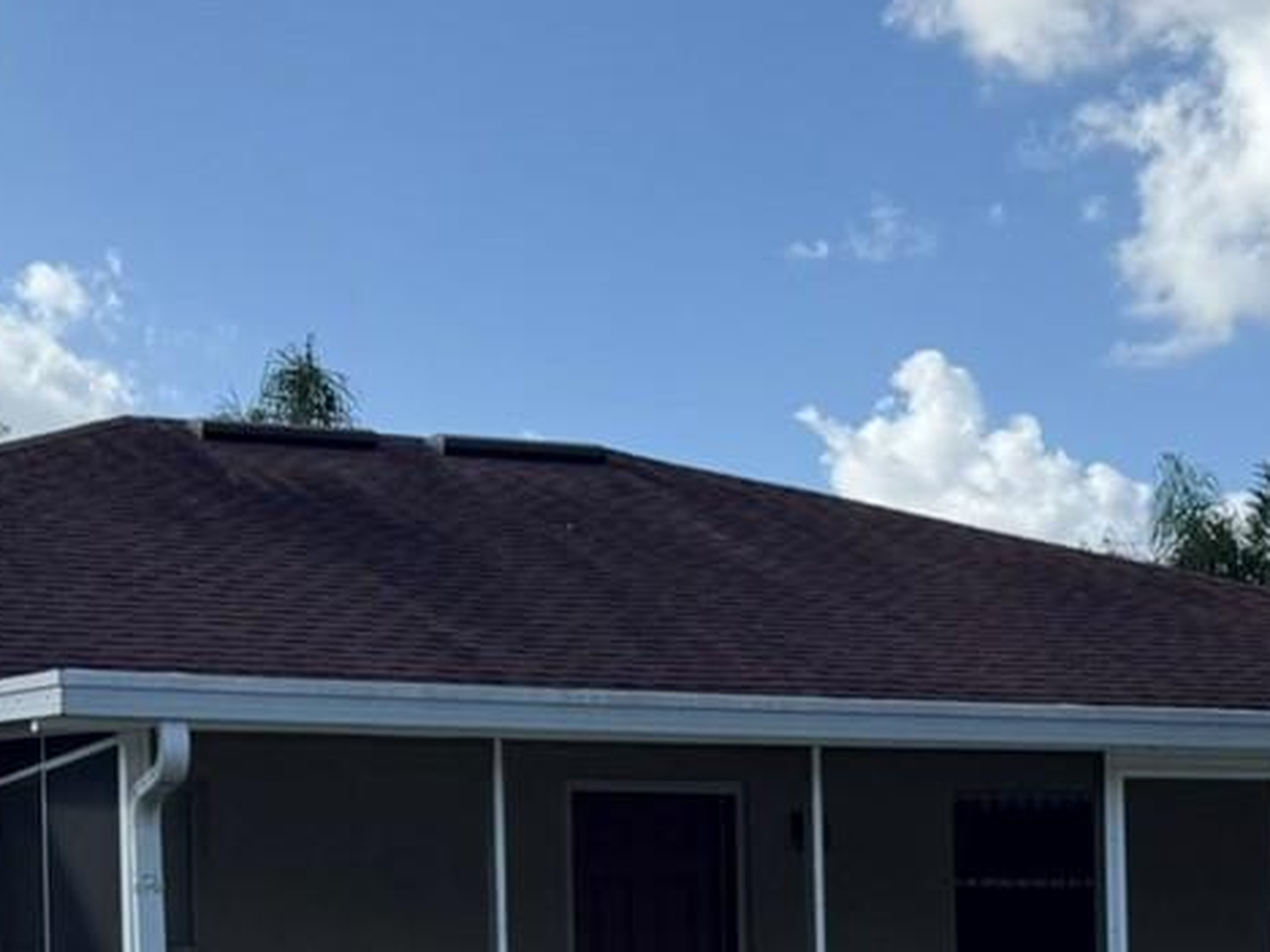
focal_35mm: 82
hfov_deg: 23.8
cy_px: 976
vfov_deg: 17.5
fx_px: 3008
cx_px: 611
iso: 80
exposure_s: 1/4673
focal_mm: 6.76
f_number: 1.78
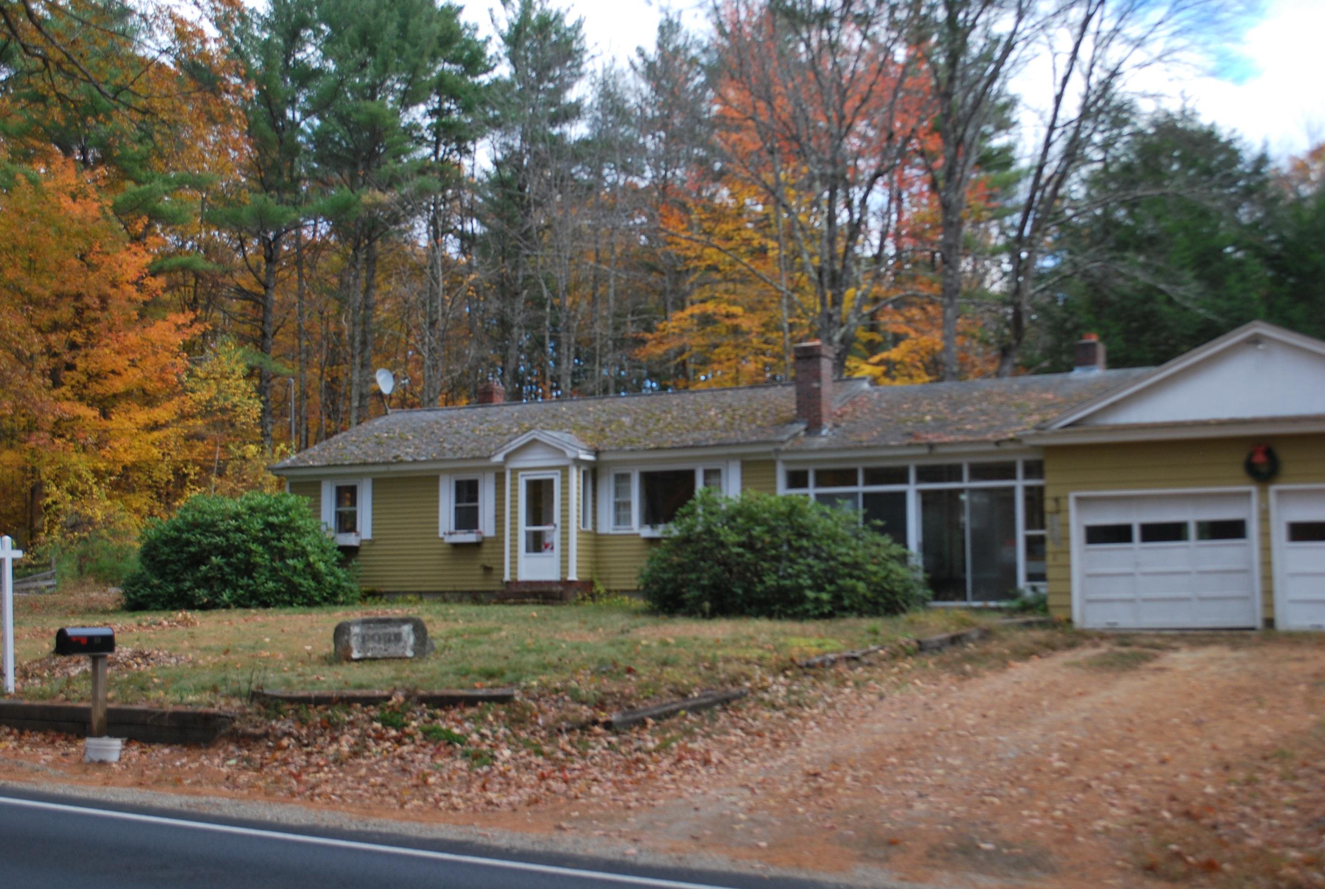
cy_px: 444
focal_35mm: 42
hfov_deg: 46.3
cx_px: 662
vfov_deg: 32.0
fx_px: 1549
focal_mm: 28
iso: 180
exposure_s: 1/125
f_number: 5.6
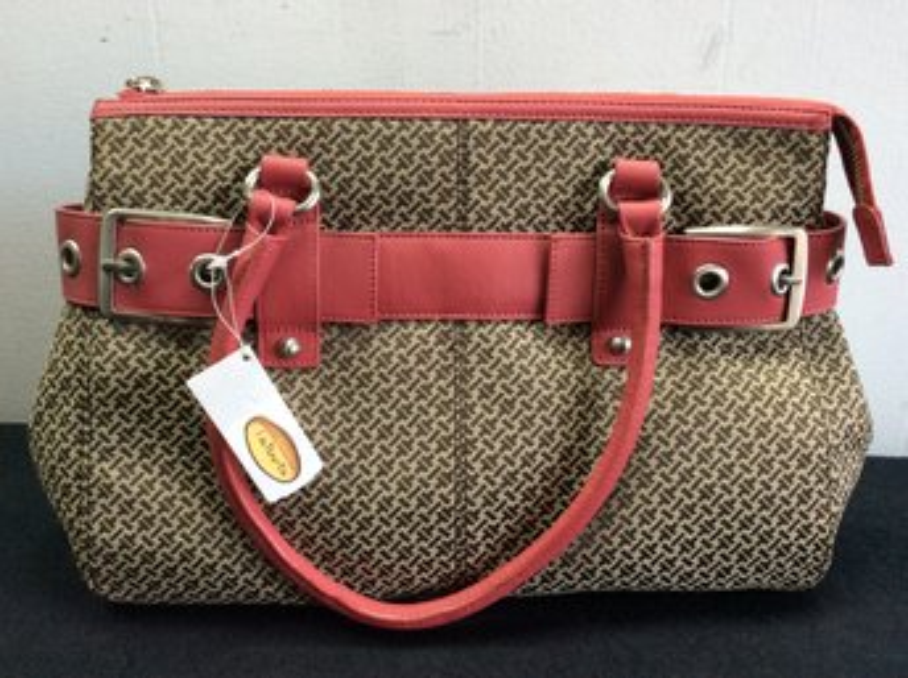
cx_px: 454
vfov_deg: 44.1
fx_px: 838
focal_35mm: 32
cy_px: 339
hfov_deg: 56.9
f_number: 2.4
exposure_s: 1/24
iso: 64
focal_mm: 3.3
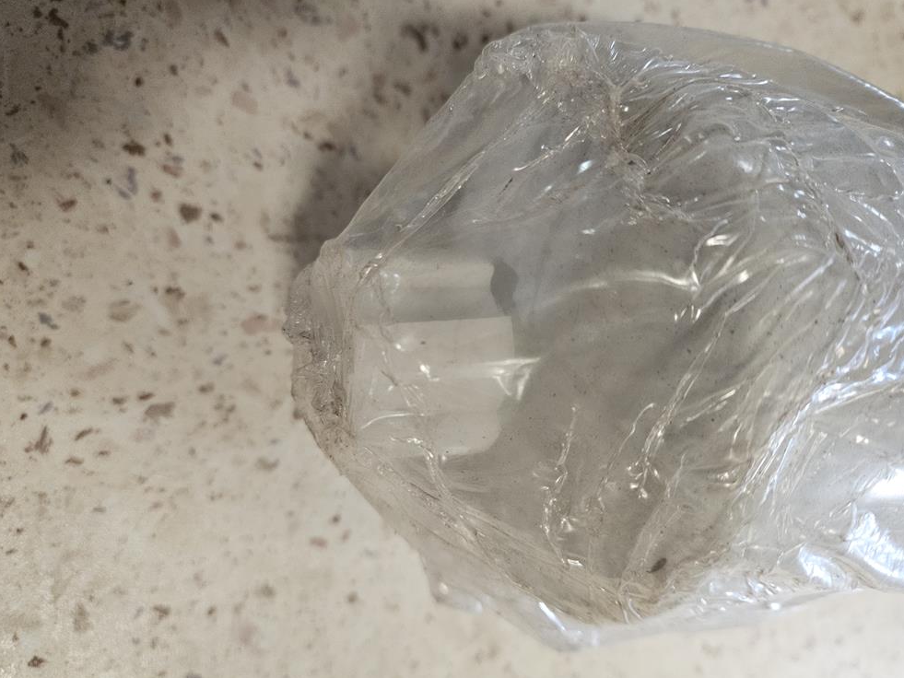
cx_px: 438
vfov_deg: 56.8
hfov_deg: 71.6
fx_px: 627
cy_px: 351
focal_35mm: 24
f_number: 1.8
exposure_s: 1/50
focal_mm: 5.4
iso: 640
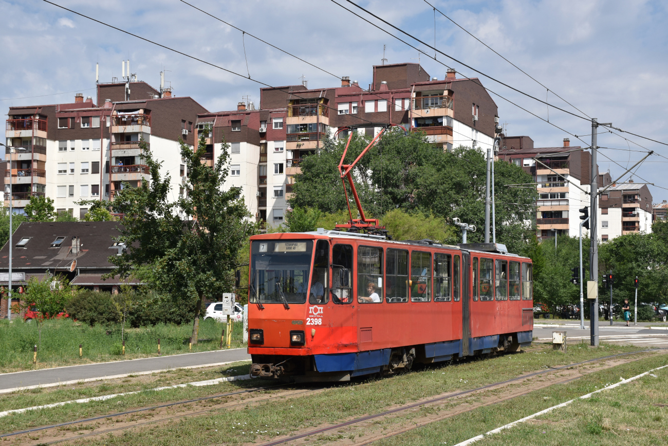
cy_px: 223
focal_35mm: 60
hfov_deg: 33.4
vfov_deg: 22.6
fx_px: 1113
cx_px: 334
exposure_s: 1/500
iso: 100
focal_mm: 40
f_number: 8
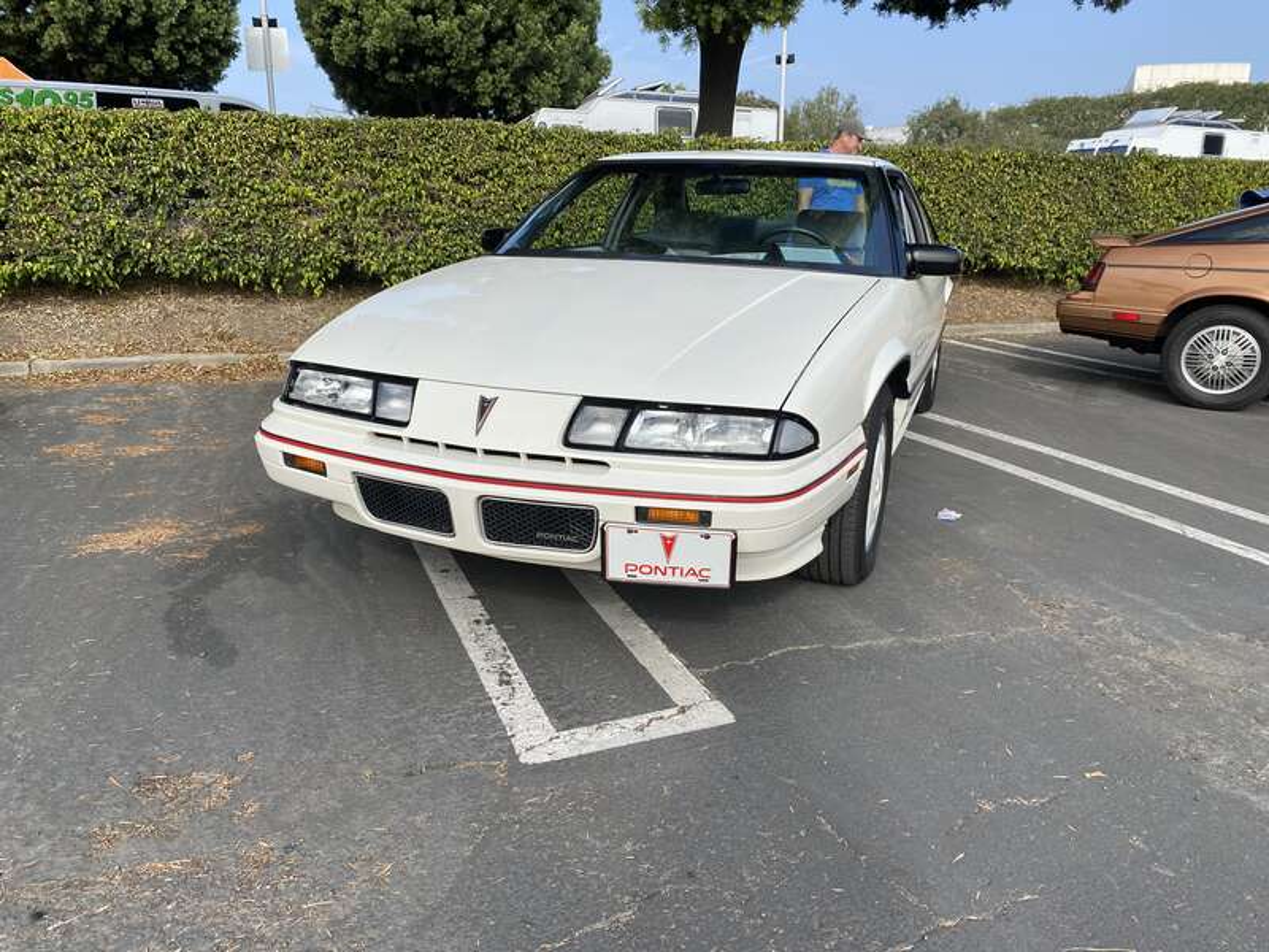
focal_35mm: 26
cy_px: 476
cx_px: 634
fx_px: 953
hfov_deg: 67.3
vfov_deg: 53.1
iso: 32
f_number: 1.8
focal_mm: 4.25
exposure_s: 1/2105
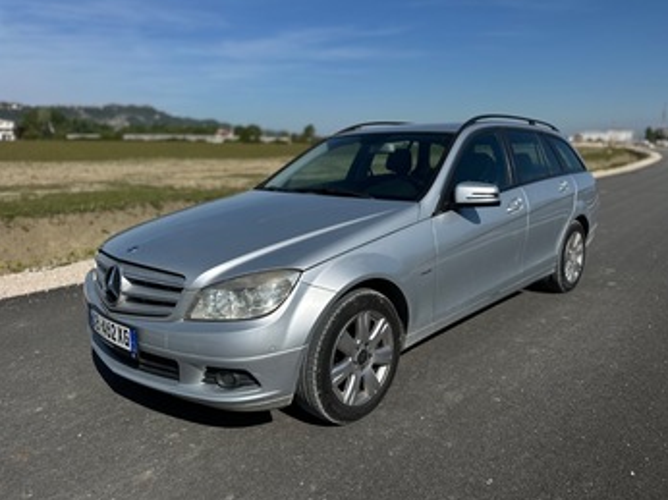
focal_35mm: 25
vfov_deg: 54.8
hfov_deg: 69.4
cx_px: 346
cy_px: 255
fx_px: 482
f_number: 1.78
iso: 80
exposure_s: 1/10753
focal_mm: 6.86
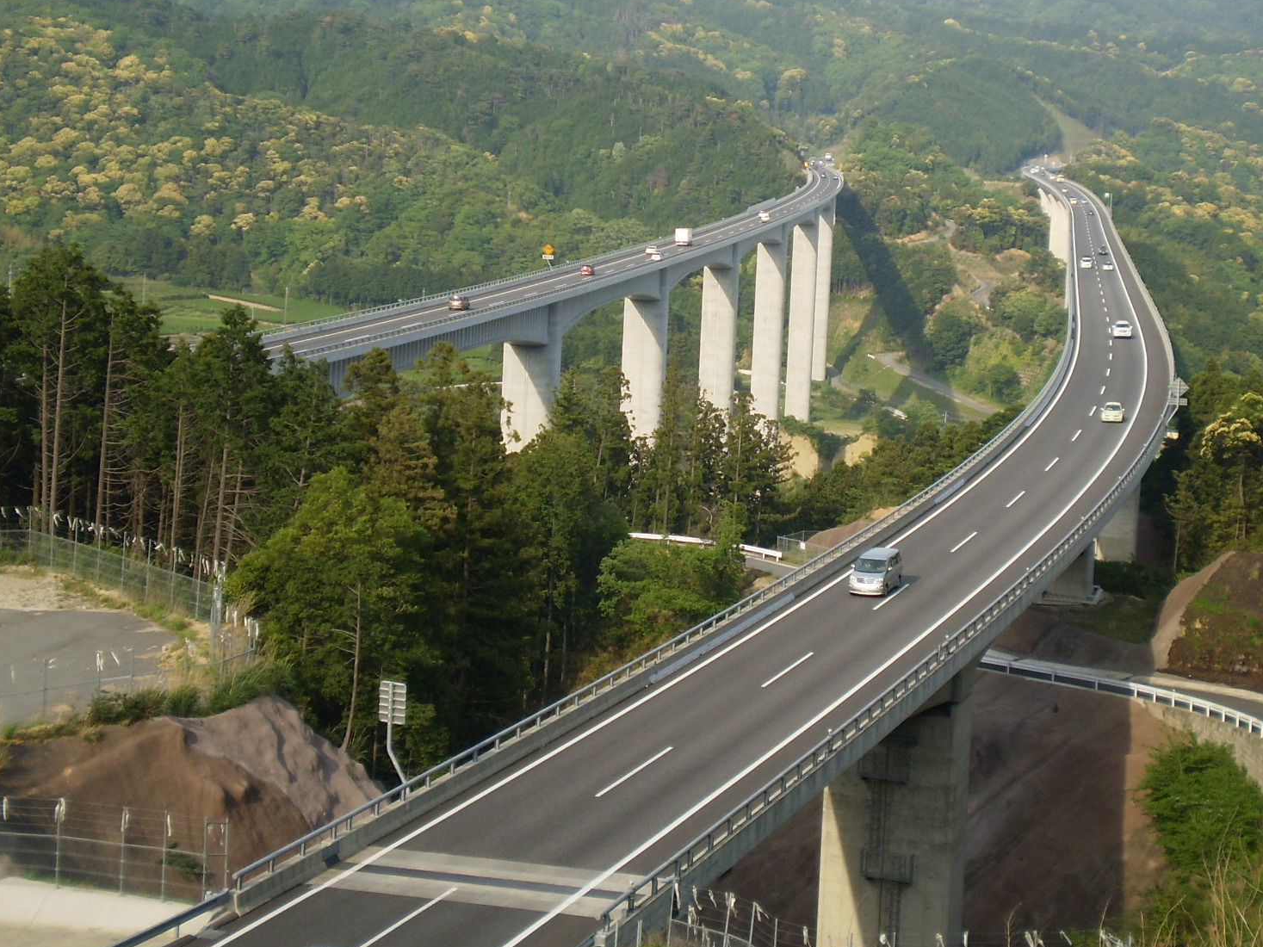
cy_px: 347
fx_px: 2700
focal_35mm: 74
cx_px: 740
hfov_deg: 26.3
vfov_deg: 19.9
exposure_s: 1/500
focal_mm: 9.3
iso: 64
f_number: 3.9
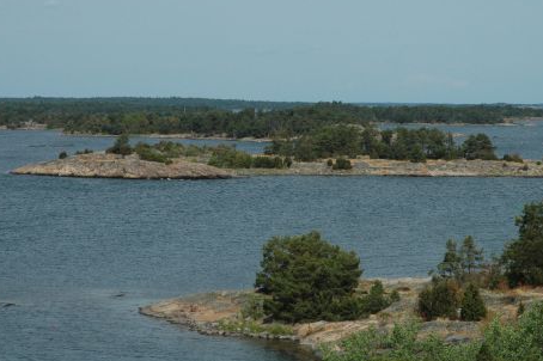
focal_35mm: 148
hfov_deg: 13.9
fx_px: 2231
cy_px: 127
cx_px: 312
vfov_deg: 9.3
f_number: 14
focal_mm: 70
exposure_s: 1/800
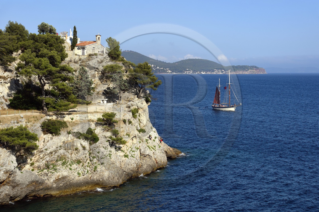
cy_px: 106
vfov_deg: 19.4
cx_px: 160
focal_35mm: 70
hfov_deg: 28.9
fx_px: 620
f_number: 13
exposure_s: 1/250
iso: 200
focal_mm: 70
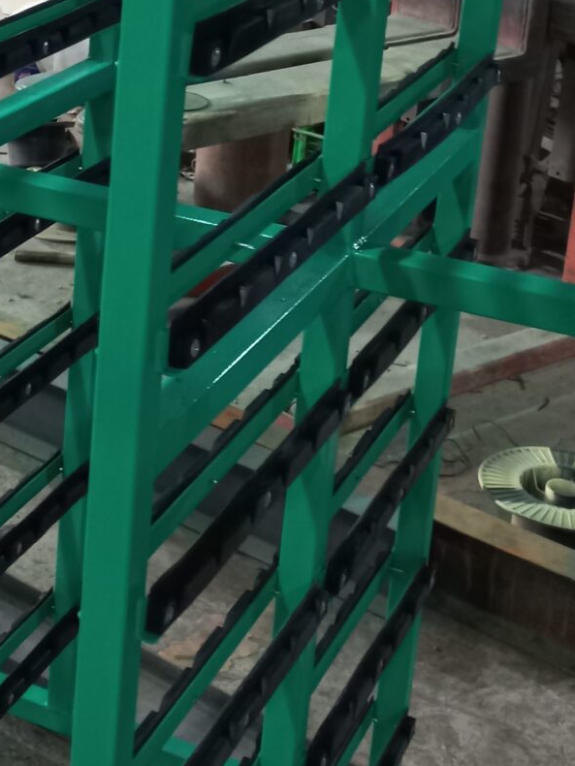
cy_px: 126
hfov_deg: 18.0
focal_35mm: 81
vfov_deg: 23.7
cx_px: 80
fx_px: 1793
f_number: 1.8
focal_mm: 4.6
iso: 400
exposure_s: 1/25
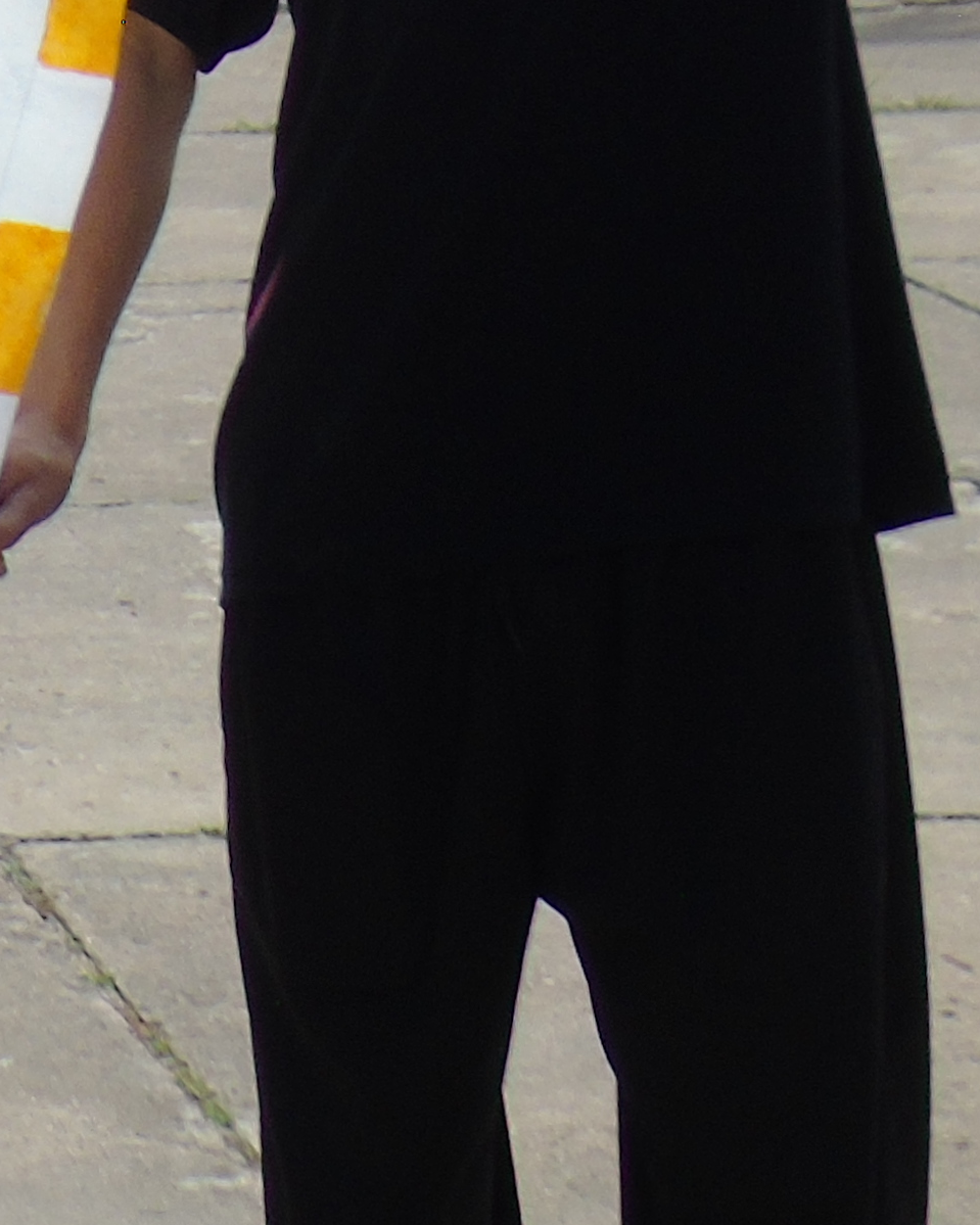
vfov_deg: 9.9
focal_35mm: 193
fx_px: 6998
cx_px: -1345
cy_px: 2
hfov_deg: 7.5
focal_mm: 8.2
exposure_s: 1/500
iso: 80
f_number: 4.1
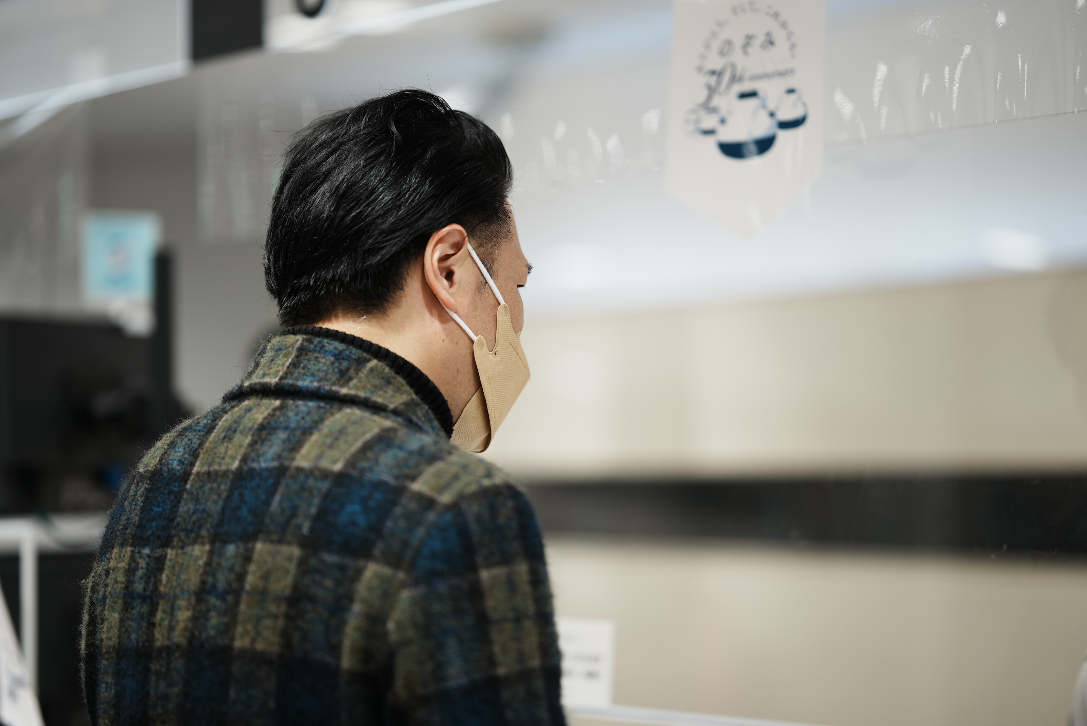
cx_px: 544
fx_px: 2568
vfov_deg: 16.1
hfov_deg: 23.9
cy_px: 363
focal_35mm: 85
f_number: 1.4
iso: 40
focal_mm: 85
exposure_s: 1/100
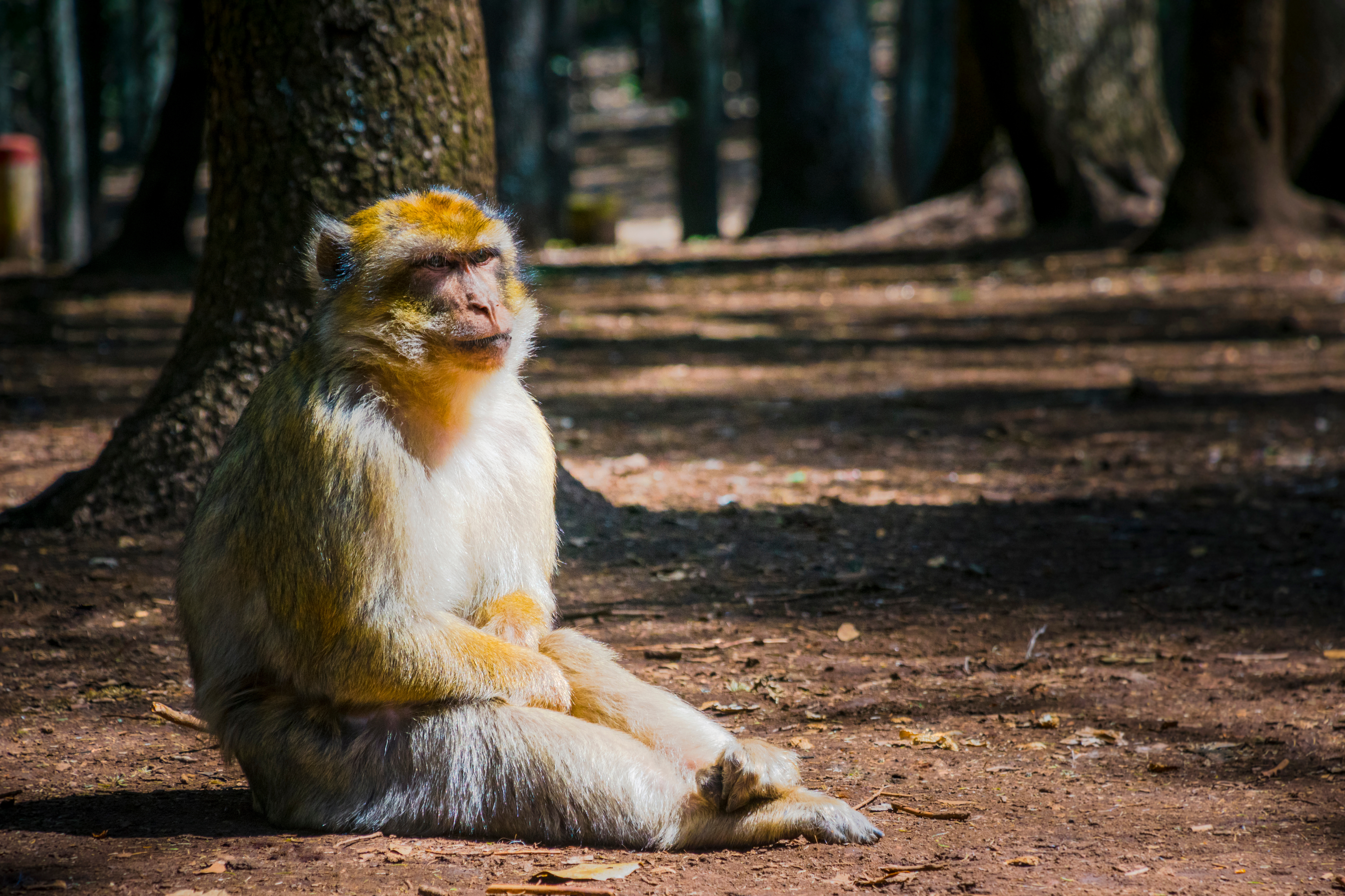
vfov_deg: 7.6
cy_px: 448
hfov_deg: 11.4
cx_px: 672
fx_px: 6724
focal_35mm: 180
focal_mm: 120
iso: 400
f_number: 5.6
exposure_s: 1/400
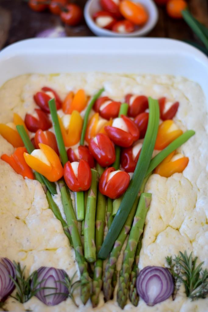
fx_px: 650
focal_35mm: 75
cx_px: 104
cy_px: 156
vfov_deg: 27.0
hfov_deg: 18.2
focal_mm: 50
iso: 125
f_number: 1.8
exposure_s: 1/400
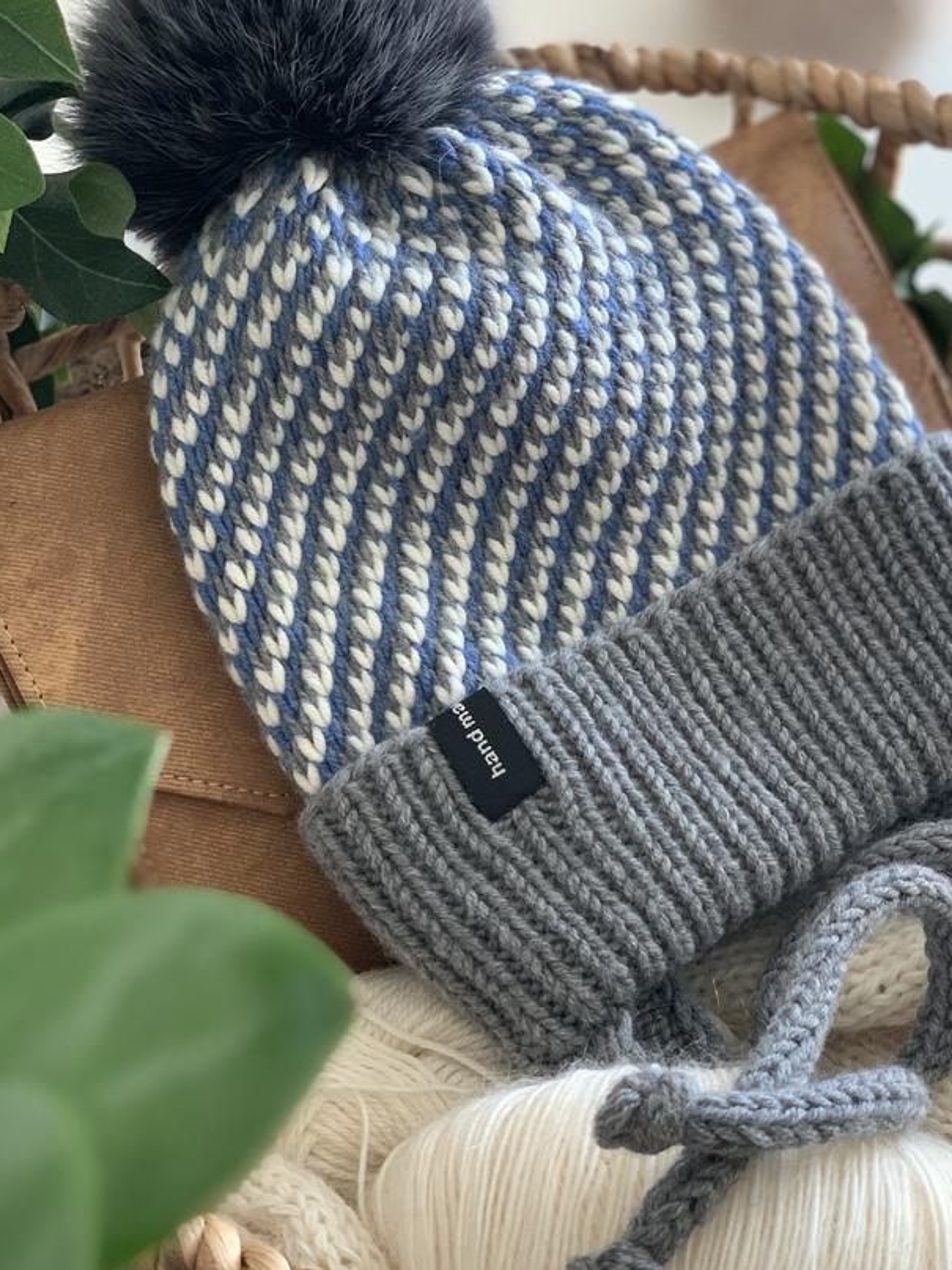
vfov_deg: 29.4
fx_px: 2421
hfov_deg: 22.2
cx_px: 600
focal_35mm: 66
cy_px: 554
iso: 125
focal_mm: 6
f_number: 2.4
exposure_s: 1/79
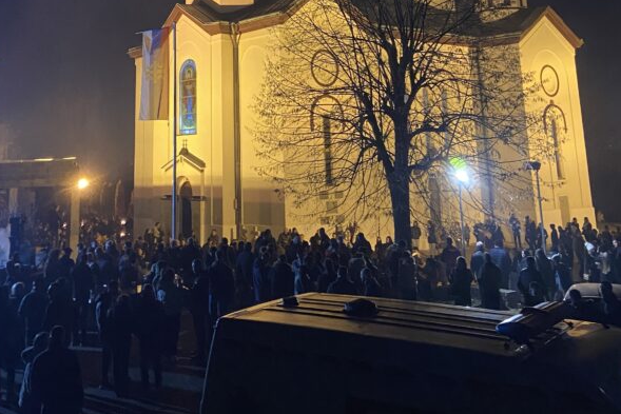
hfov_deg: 41.8
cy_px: -14
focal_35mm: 47
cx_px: 259
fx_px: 811
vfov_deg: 26.9
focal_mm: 4.25
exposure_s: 1/25
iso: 500
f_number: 1.8
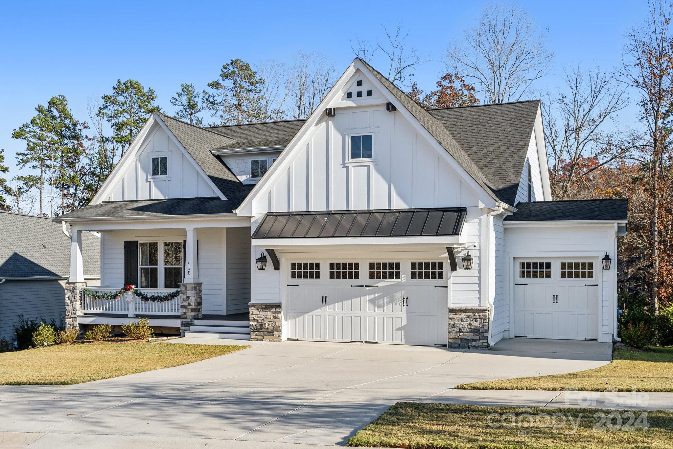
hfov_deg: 51.9
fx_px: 692
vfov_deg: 35.9
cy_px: 224
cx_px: 336
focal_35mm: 37
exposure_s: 1/640
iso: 100
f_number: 5
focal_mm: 37
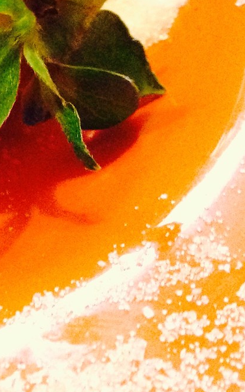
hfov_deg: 9.0
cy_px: -41
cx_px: -310
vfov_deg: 15.2
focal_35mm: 134
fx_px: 1432
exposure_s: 1/20
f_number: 2.4
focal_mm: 4.28
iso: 400
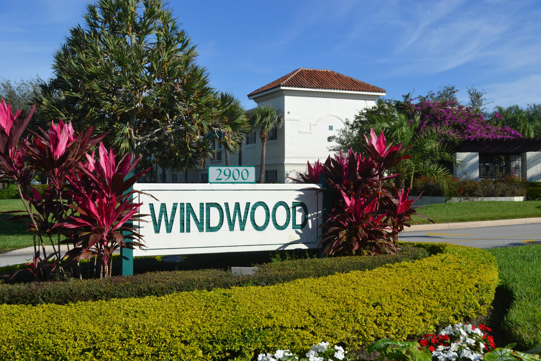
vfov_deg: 31.9
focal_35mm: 42
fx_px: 631
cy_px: 180
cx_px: 270
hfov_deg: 46.4
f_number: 8
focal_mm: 28
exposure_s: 1/320
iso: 100
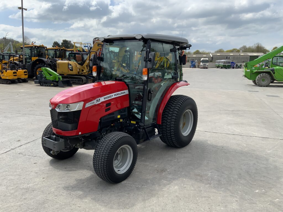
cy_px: 106
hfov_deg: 61.7
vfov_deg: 48.2
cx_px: 142
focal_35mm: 29
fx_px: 237
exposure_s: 1/1675
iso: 16
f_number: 1.8
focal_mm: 3
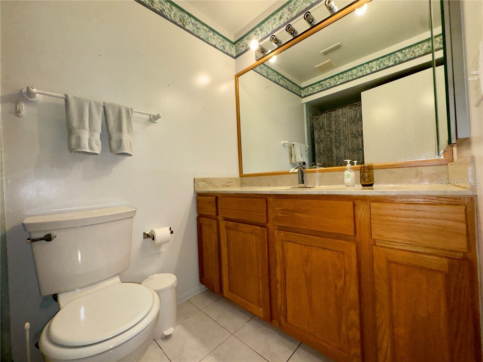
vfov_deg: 85.7
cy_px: 181
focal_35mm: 14
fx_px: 195
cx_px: 242
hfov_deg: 102.1
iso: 320
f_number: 2.2
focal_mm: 2.22
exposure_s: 1/120
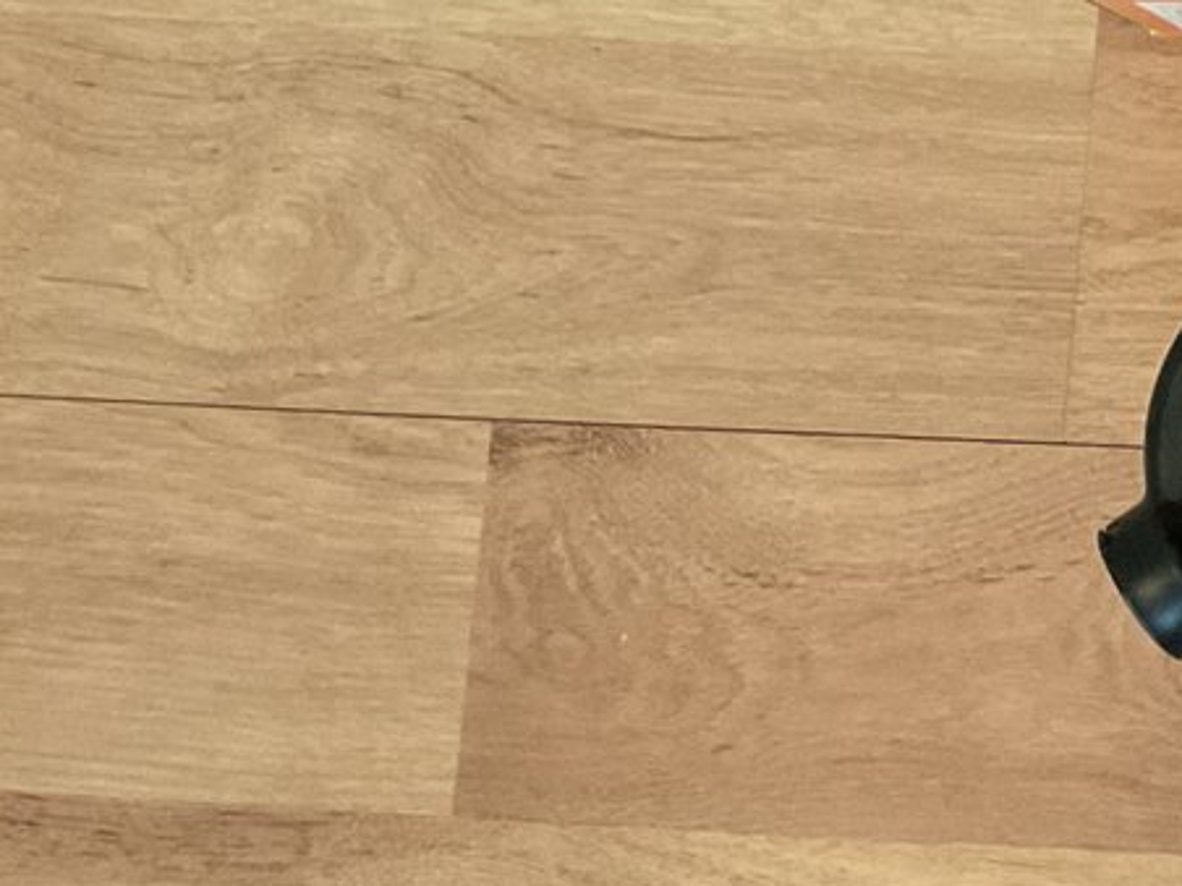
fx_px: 3312
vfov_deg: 15.0
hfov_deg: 17.7
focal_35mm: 97
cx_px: 1874
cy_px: -22
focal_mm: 3
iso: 400
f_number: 1.8
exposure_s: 1/30
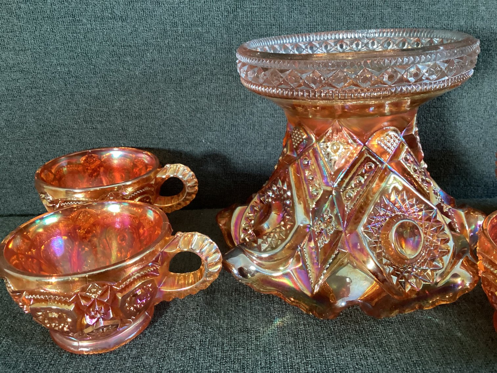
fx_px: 445
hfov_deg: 58.3
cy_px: 186
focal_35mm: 31
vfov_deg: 45.4
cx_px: 248
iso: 400
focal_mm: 3.3
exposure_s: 1/33
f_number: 2.4
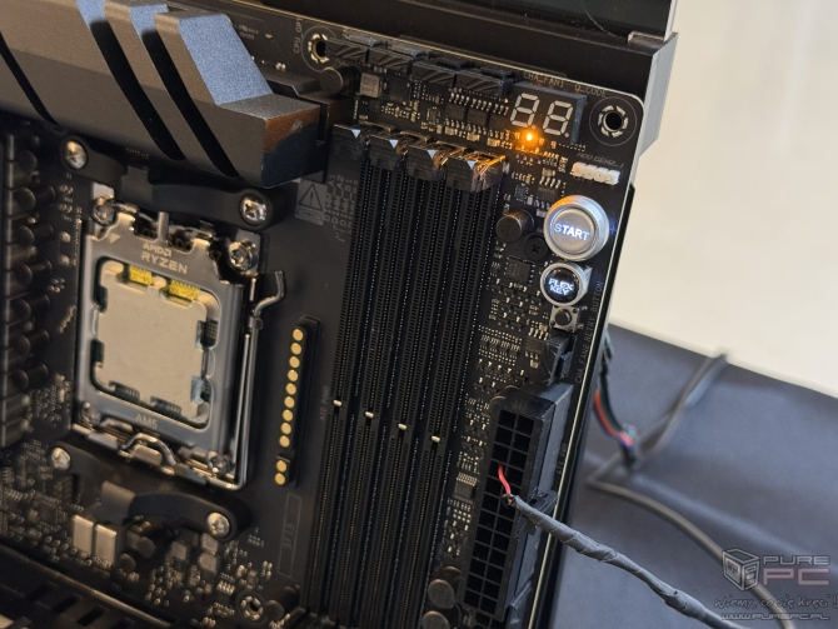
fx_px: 1162
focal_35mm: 48
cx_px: 419
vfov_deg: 30.3
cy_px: 314
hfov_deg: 39.6
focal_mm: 6.76
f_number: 1.78
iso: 250
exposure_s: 1/60
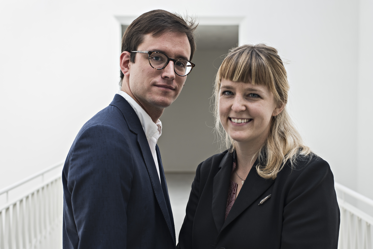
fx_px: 518
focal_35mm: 50
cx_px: 186
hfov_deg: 39.6
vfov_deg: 27.0
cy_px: 124
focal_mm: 50
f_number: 4
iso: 200
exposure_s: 1/125
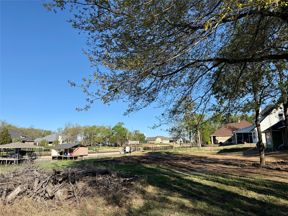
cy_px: 108
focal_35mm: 24
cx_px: 144
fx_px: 200
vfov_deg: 56.8
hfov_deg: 71.6
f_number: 1.78
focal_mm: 6.76
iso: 80
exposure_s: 1/4167
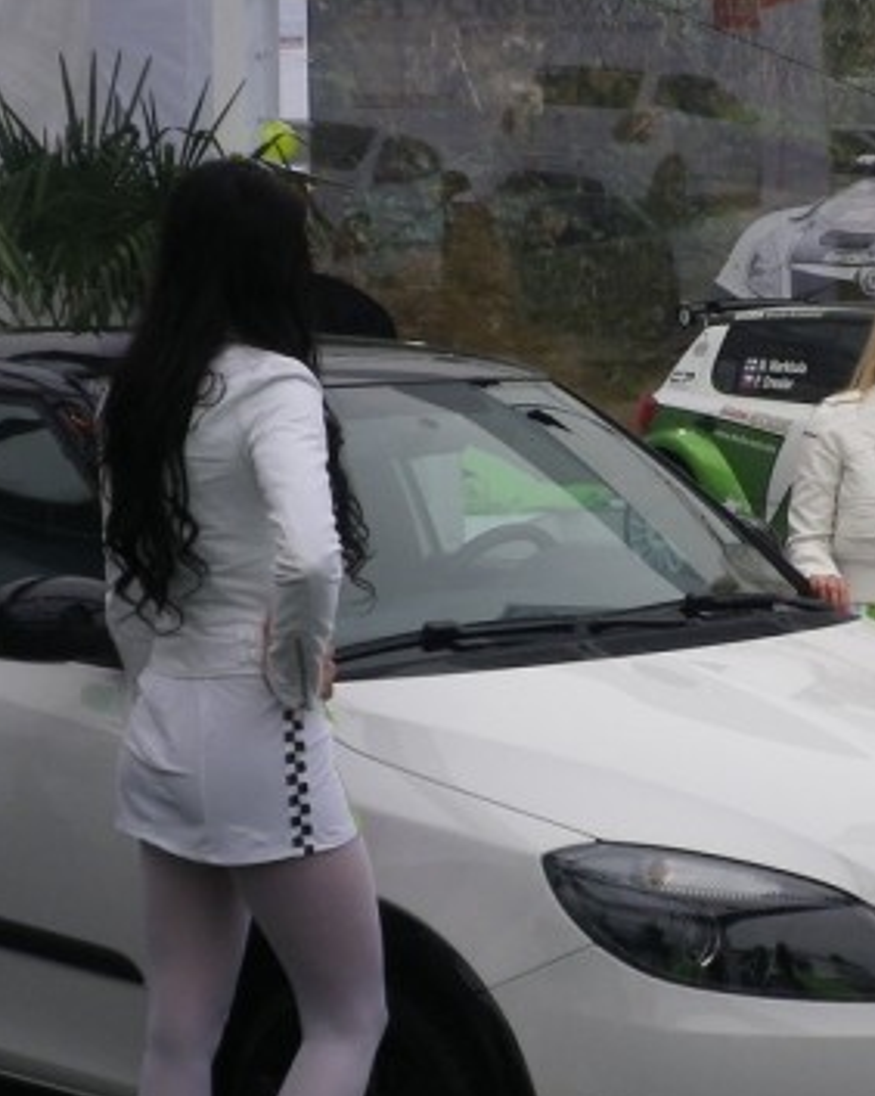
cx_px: 726
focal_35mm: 104
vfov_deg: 18.5
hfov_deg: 14.7
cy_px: 605
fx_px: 3369
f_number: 4.6
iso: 80
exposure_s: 1/200
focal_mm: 8.5
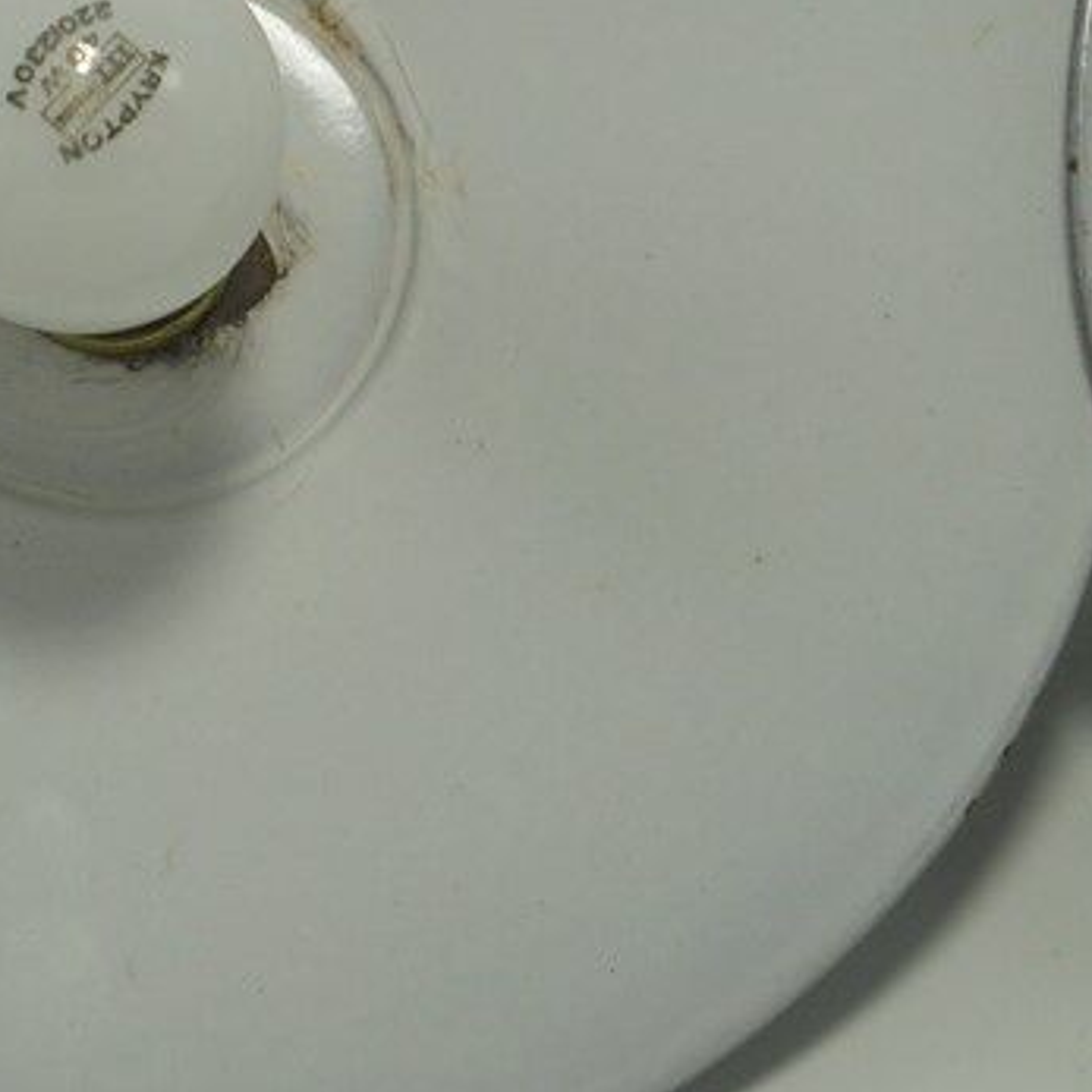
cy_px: 173
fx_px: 3105
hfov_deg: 19.6
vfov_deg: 19.7
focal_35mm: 87
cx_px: 121
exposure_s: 1/160
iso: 100
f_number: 4.2
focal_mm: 6.9
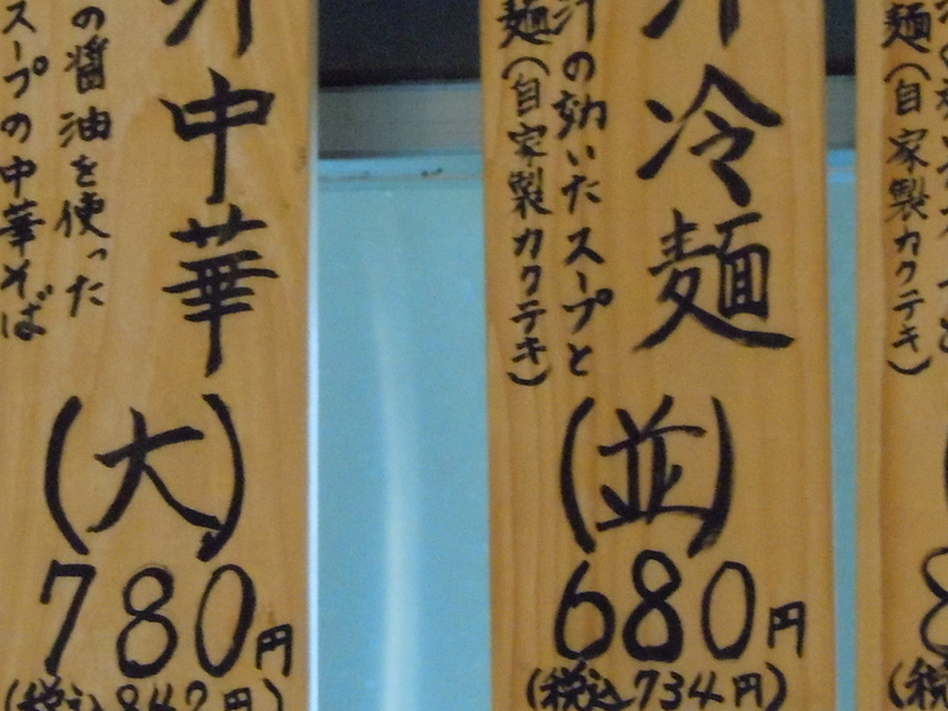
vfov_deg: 7.3
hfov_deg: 9.7
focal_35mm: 203
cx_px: 374
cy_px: 186
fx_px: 5560
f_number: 5.4
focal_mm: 21.5
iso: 1600
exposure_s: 1/30
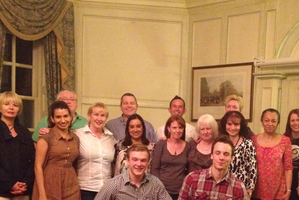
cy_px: 173
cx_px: 195
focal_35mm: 57
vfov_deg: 23.3
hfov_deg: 34.8
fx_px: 473
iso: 800
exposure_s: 1/15
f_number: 2.4
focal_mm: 4.28
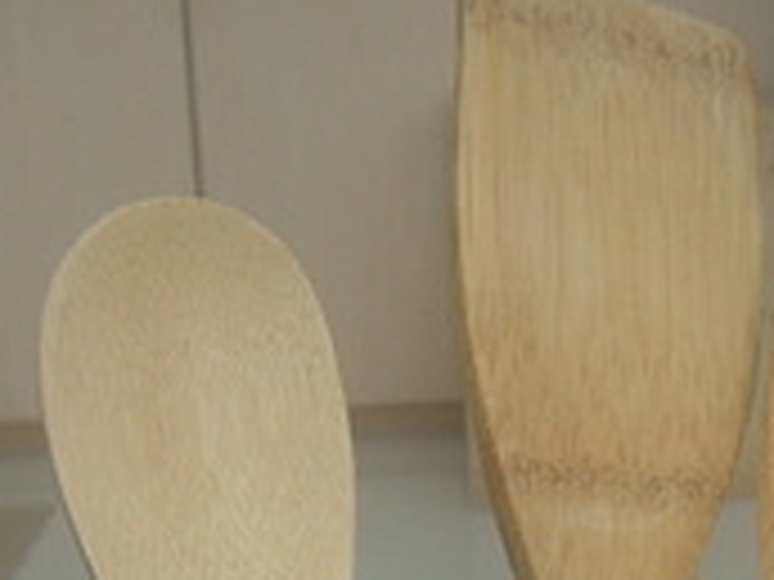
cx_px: 482
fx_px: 2281
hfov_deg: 19.2
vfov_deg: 13.9
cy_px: 762
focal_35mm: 102
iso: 83
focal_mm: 5.8
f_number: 2.8
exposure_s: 1/30
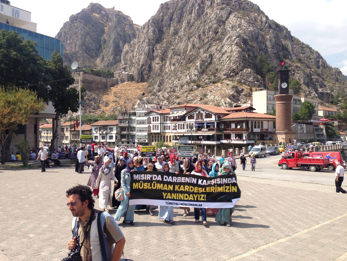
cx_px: 174
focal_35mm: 33
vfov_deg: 42.9
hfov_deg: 55.4
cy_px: 130
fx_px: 331
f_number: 2.4
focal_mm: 4.13
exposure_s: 1/1355
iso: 50
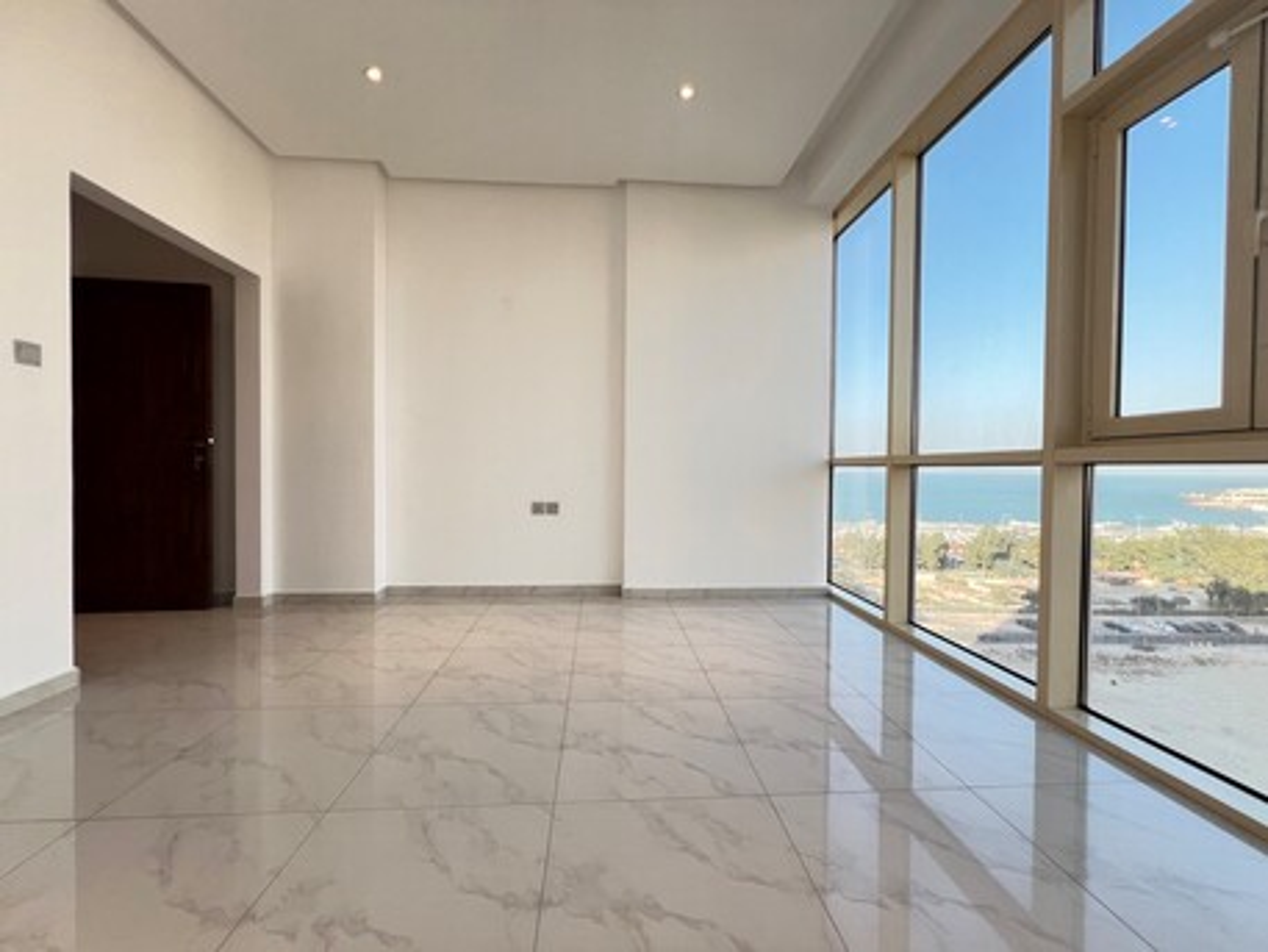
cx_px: 634
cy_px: 476
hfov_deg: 106.2
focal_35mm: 13
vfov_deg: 89.9
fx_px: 476
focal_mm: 1.57
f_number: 1.8
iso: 64
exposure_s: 1/99
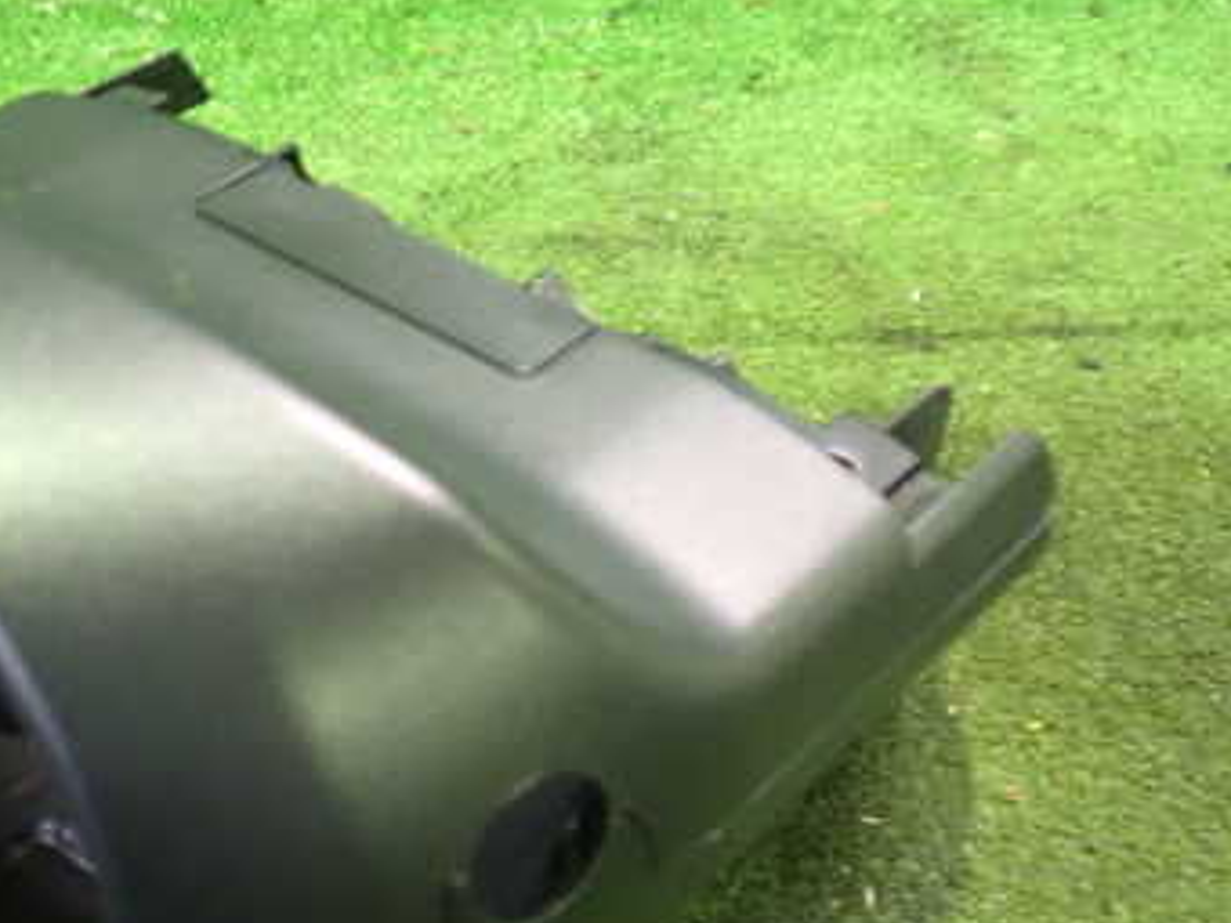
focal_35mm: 53
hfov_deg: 34.6
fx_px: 1885
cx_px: 181
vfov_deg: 27.2
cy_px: 688
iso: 800
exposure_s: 1/20
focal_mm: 5.4
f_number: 2.3
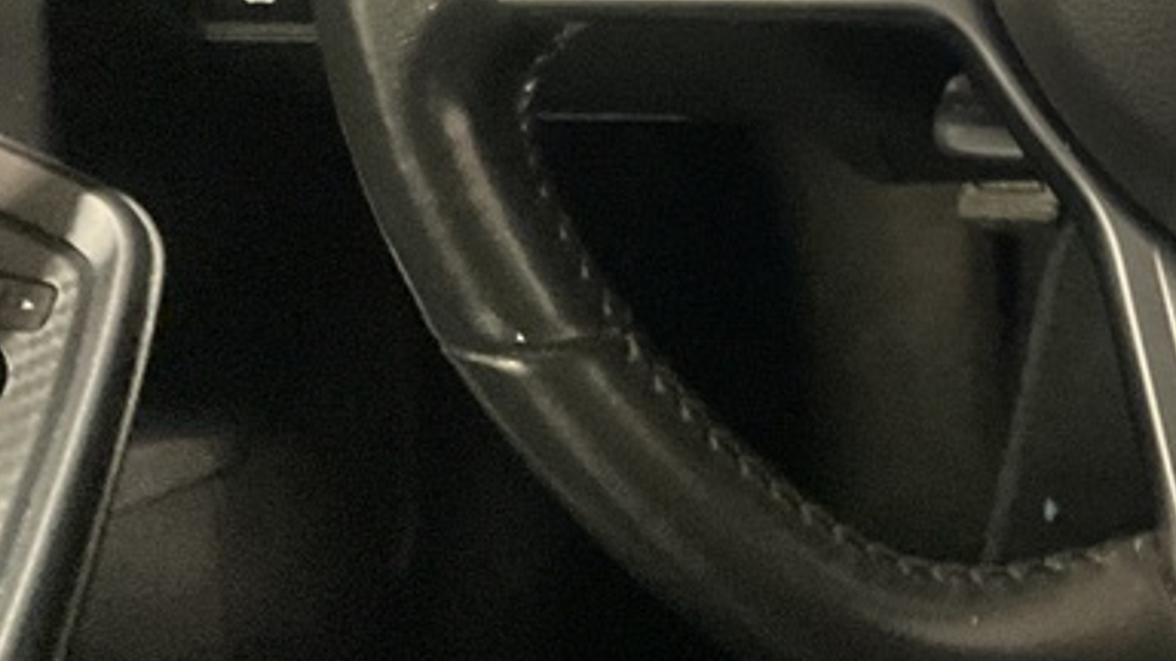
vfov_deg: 14.5
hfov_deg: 24.5
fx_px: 2463
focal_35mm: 79
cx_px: 1375
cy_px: -242
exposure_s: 1/30
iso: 500
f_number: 1.8
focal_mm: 3
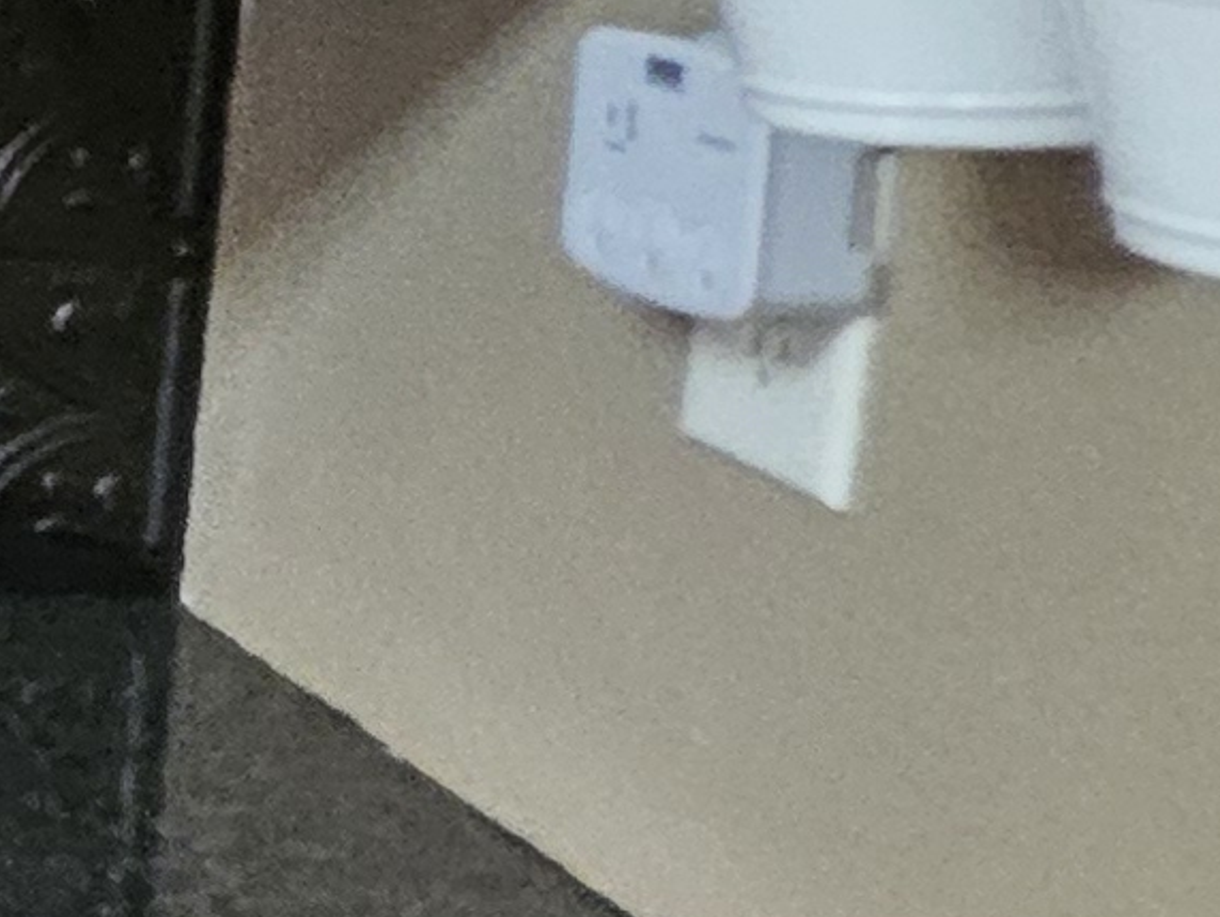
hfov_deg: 10.0
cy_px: -154
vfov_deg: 15.7
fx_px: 3209
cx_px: -2884
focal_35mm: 91
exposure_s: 1/30
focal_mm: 1.74
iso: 320
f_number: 2.2
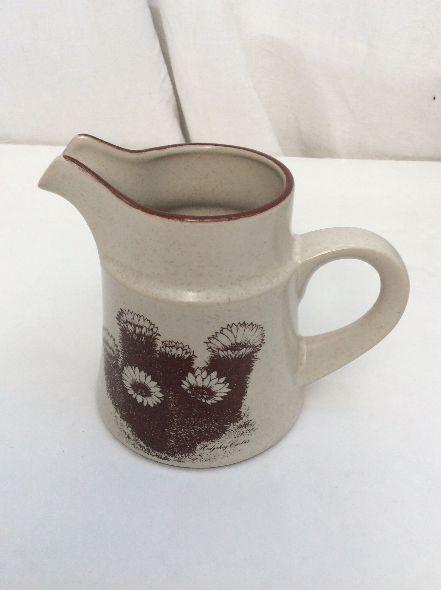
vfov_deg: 56.9
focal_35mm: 32
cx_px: 220
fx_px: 545
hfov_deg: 44.1
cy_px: 295
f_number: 2.4
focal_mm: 3.3
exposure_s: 1/100
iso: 50
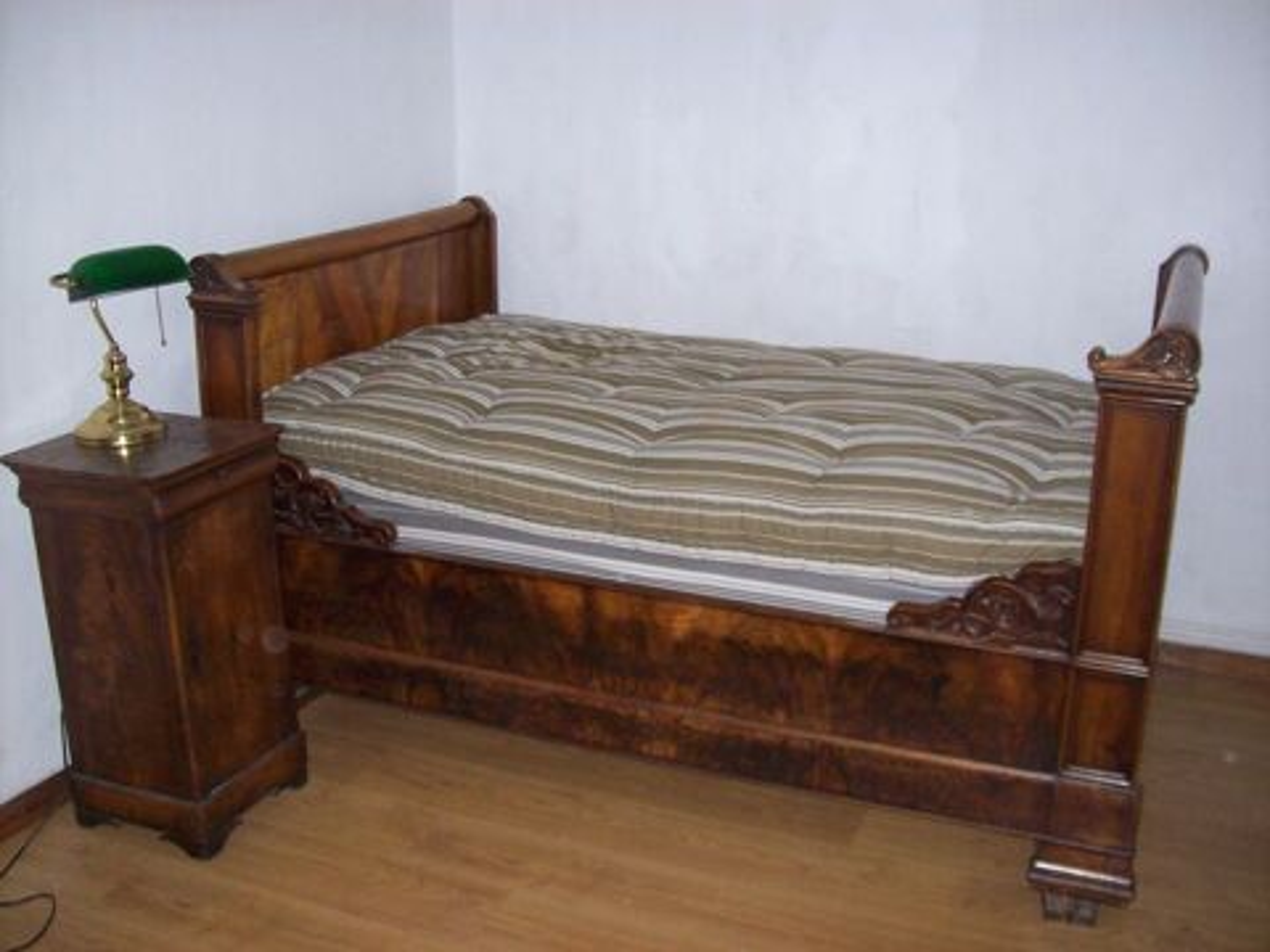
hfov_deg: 51.4
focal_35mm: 36
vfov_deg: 39.7
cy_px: 476
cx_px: 635
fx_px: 1321
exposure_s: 1/64
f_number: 2.7
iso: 200
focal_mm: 6
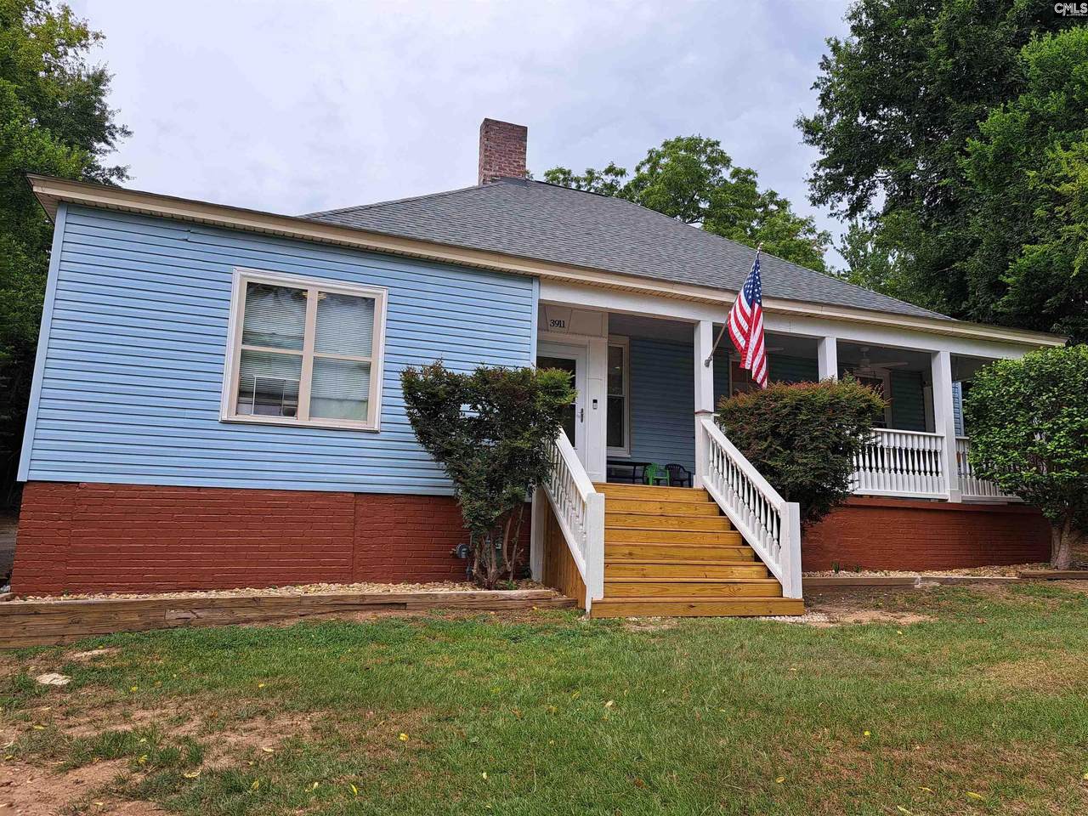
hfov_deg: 71.6
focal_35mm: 24
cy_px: 408
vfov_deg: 56.8
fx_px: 754
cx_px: 544
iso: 50
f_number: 1.8
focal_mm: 5.23
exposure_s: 1/141
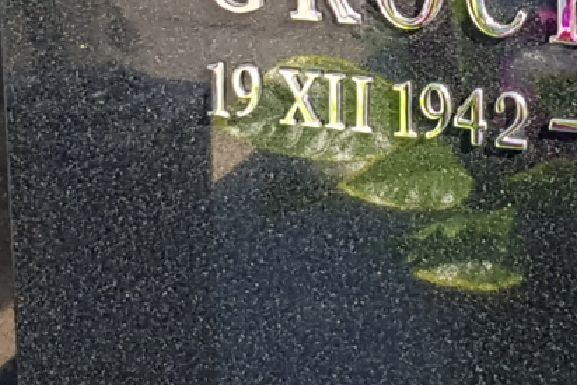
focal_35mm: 63
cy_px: 53
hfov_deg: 30.0
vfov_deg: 21.2
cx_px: 560
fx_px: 1010
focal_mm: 4.2
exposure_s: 1/568
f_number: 1.7
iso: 40
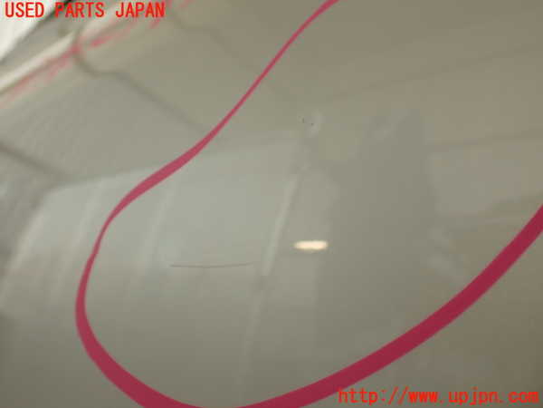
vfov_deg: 44.2
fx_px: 502
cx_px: 272
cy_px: 204
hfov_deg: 56.8
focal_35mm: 32
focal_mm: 5.79
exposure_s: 1/60
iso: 125
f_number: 2.4
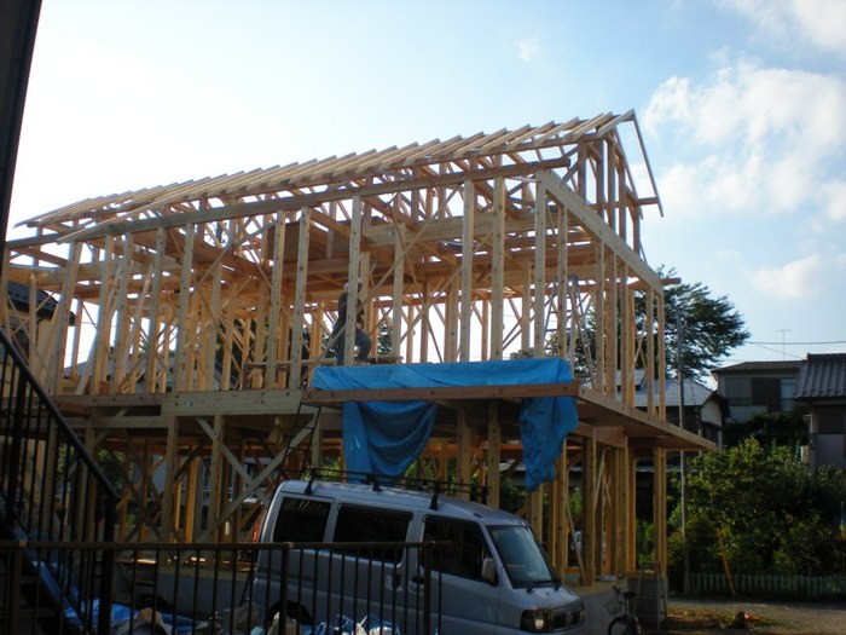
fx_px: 929
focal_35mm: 38
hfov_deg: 49.0
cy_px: 318
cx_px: 423
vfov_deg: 37.7
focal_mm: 6.3
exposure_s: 1/397
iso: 64
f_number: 4.6
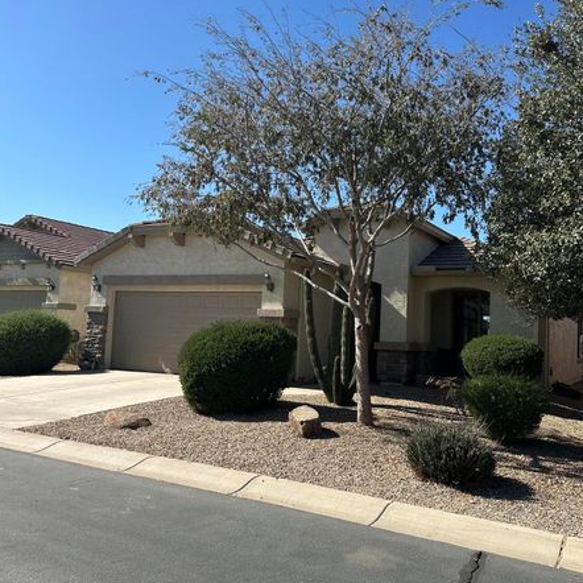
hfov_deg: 51.1
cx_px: 305
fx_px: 610
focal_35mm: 32
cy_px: 284
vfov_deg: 51.1
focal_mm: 6.86
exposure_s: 1/4184
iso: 80
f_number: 1.78
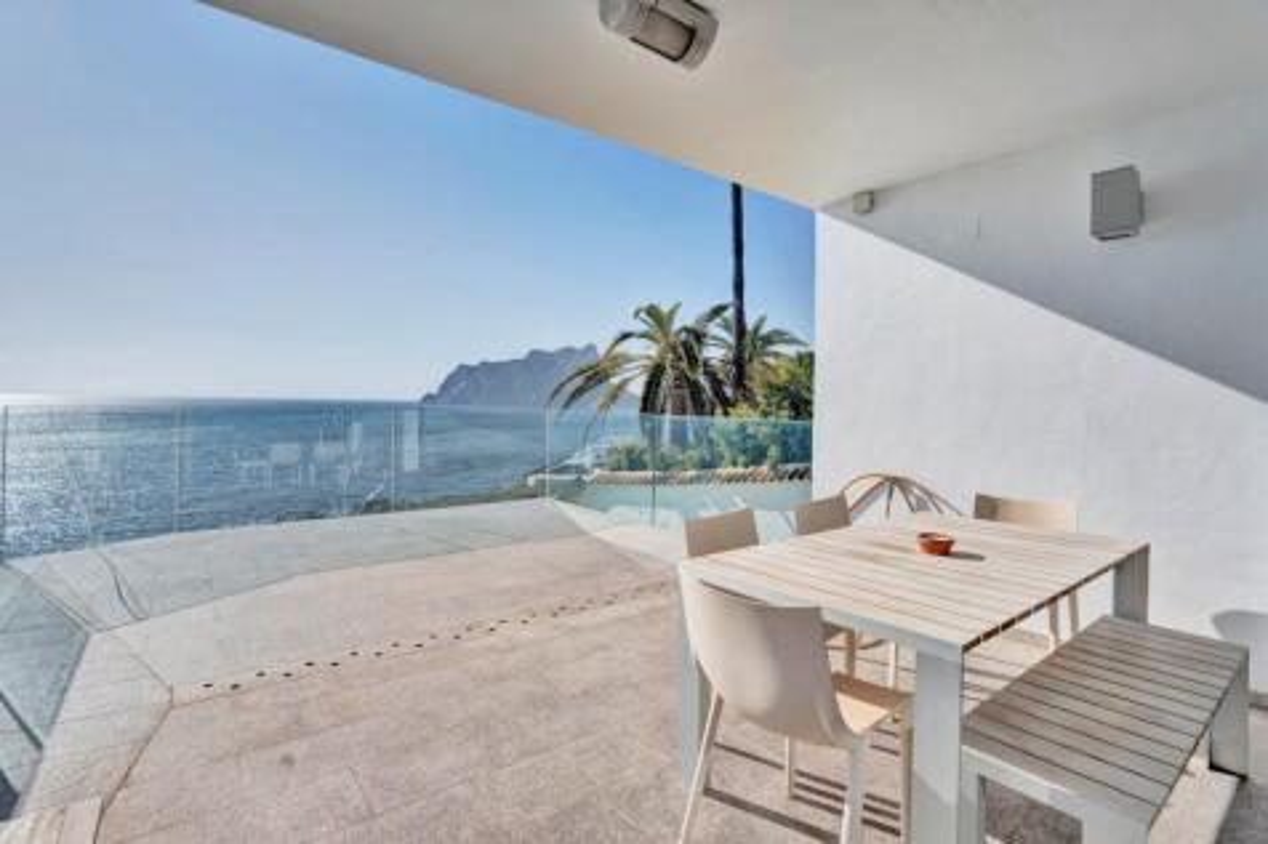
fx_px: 563
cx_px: 634
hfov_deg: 96.8
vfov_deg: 73.7
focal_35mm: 16
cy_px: 422
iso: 200
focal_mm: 16
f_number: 7.1
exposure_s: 1/1250
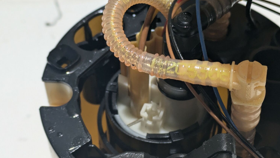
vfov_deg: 16.7
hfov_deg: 29.3
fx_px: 534
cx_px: 171
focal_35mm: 72
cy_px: 72
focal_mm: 5.43
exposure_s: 1/100
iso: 171
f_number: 1.89
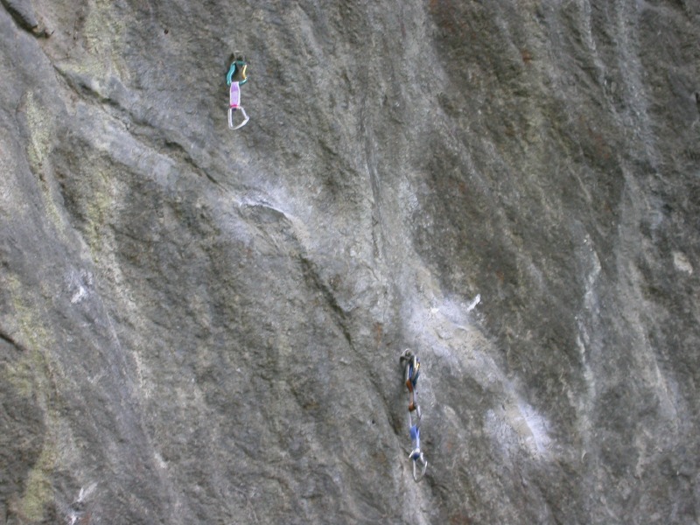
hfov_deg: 13.3
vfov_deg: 10.0
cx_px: 350
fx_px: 2993
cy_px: 262
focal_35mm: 148
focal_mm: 30.6
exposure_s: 1/13.9
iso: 100
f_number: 4.9
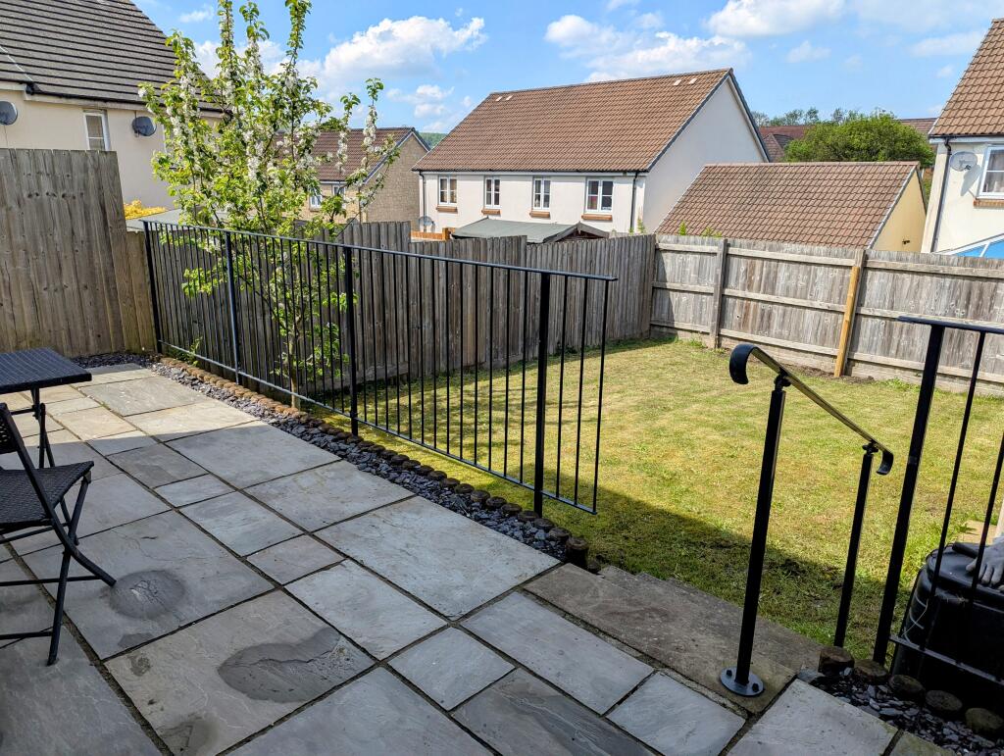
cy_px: 378
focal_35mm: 24
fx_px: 697
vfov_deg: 56.9
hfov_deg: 71.5
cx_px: 502
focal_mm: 6.81
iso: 47
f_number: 1.85
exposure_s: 1/1984
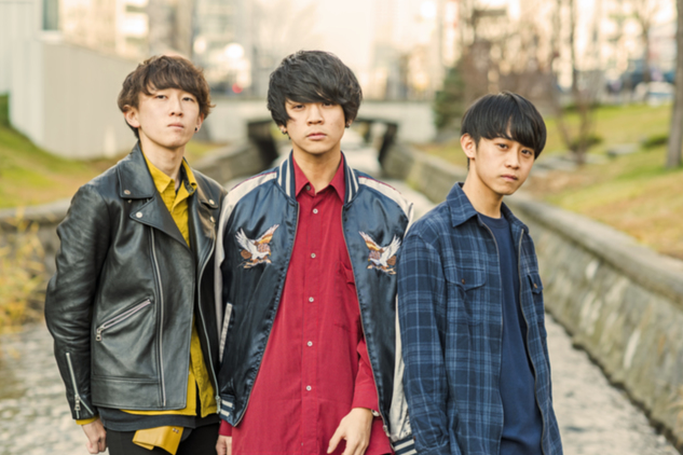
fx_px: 1783
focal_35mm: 94
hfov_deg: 21.7
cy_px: 235
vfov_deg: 14.6
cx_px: 311
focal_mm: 85
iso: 200
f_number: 3.2
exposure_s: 1/640
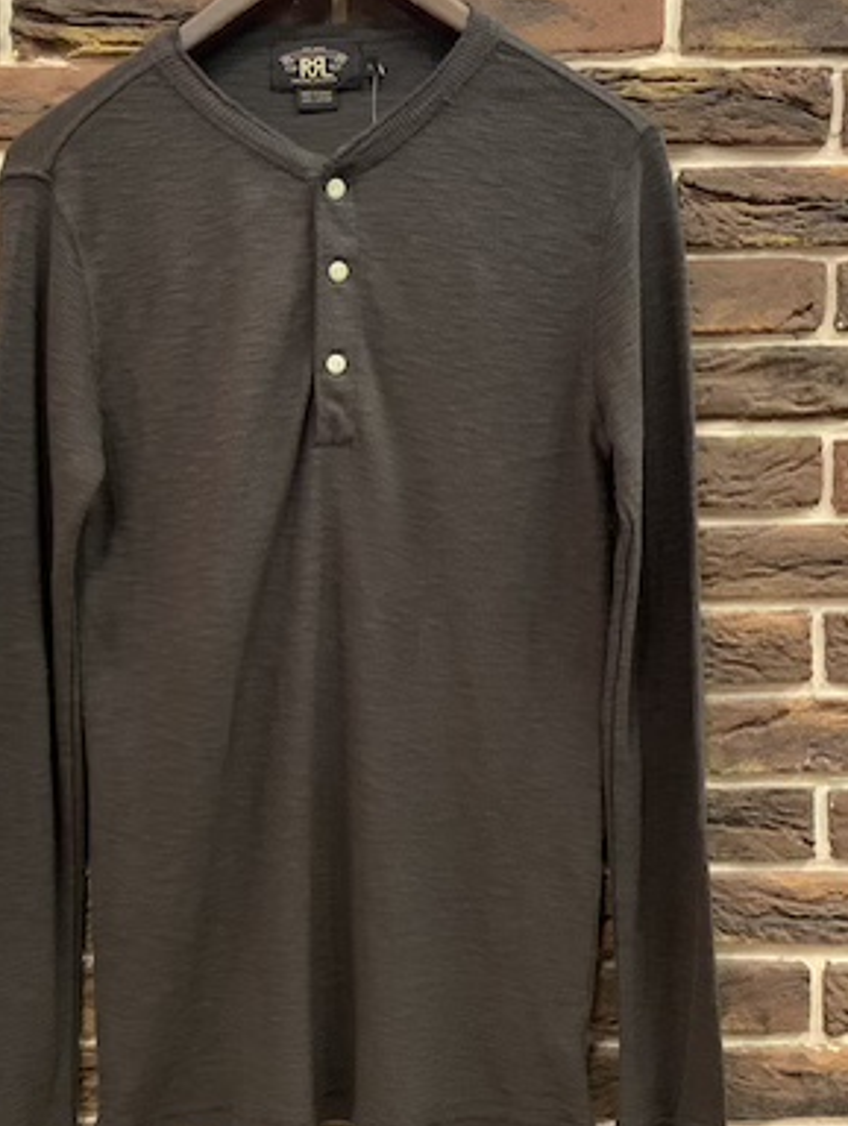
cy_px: 566
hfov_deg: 39.6
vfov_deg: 51.3
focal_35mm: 36
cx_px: 337
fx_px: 1173
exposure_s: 1/24
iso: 640
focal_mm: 4.25
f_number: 1.8
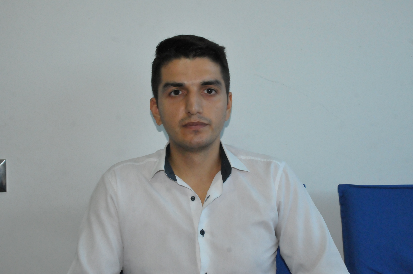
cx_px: 206
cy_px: 137
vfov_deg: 28.0
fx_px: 550
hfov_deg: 41.2
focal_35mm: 48
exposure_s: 1/250
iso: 3200
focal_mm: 32
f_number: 9
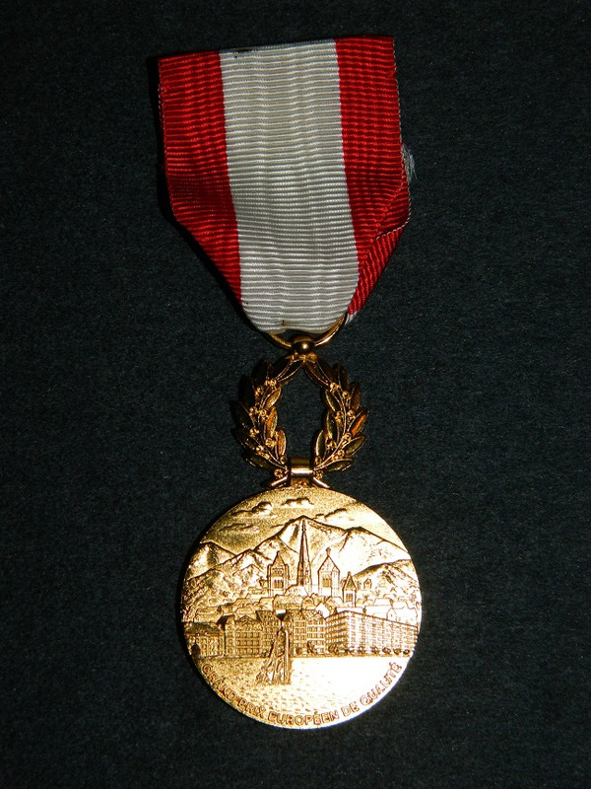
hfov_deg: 21.0
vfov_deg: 27.8
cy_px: 394
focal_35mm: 70
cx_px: 296
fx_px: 1593
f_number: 11.4
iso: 200
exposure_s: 1/50
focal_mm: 12.6
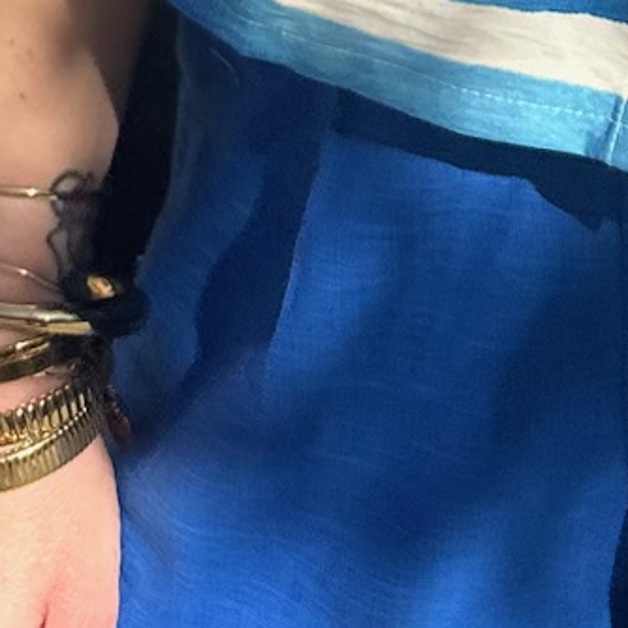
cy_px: -1070
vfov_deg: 10.6
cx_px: 551
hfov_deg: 13.3
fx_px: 2668
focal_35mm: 130
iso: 80
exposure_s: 1/5848
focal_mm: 6.86
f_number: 1.78
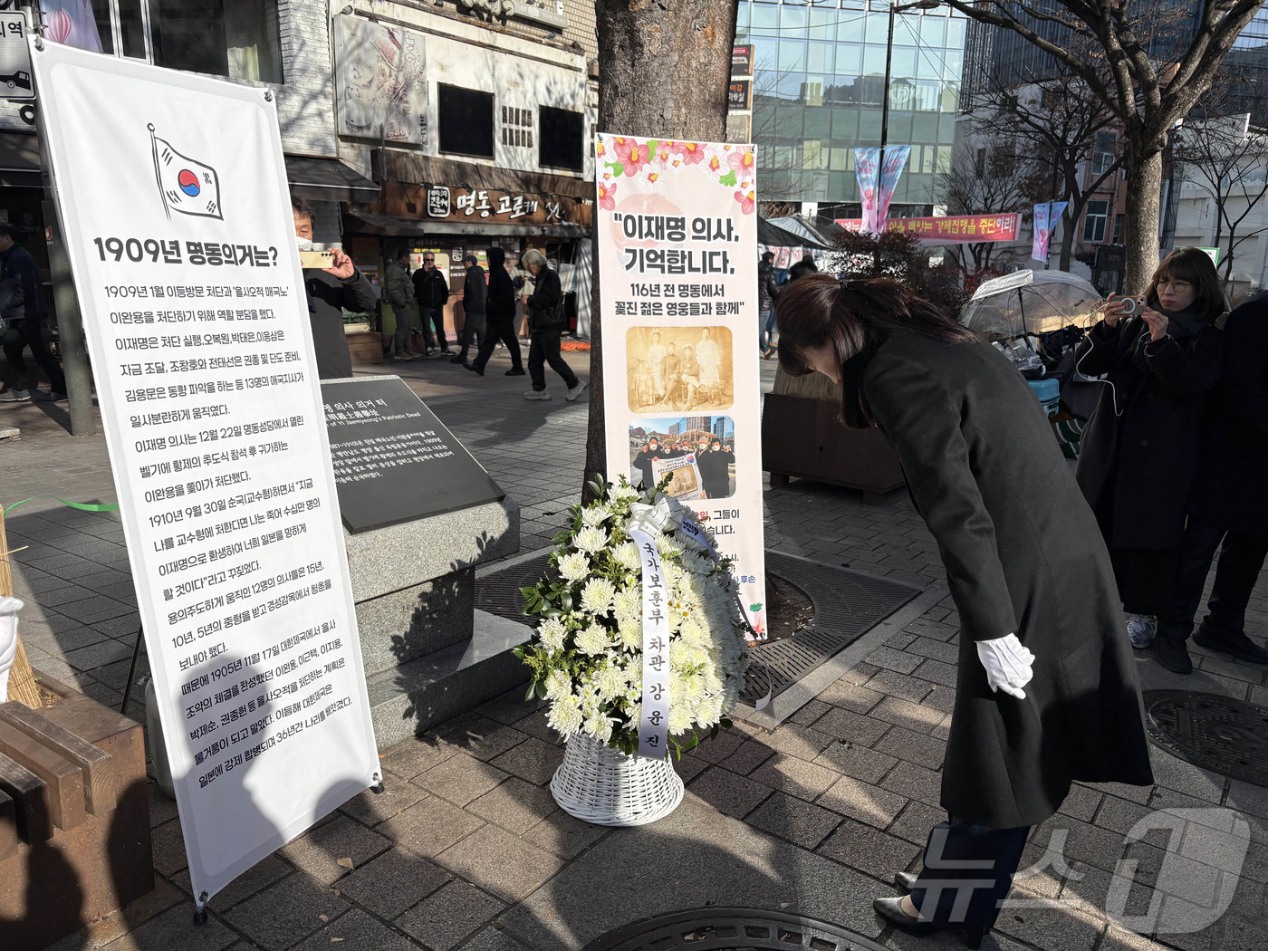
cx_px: 634
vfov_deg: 53.1
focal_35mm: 26
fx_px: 952
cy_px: 476
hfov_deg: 67.3
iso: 50
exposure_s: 1/4065
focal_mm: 5.96
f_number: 1.6
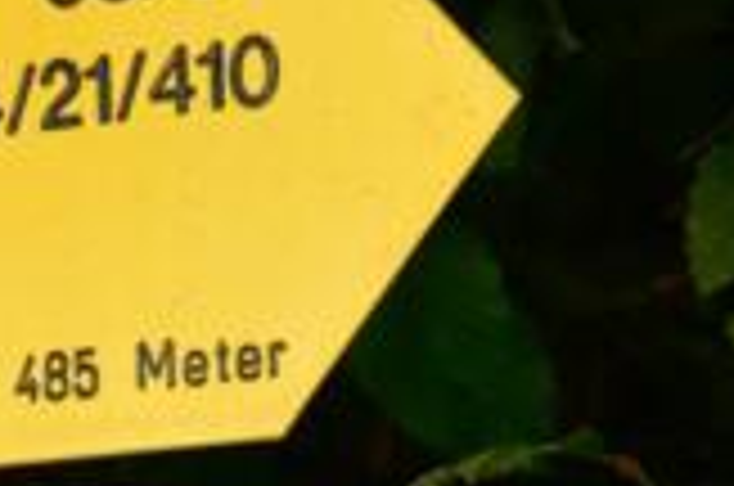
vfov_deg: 3.9
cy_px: 472
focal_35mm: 354
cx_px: -385
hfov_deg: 5.8
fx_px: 7204
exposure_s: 1/30
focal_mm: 58
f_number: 6.3
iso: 640
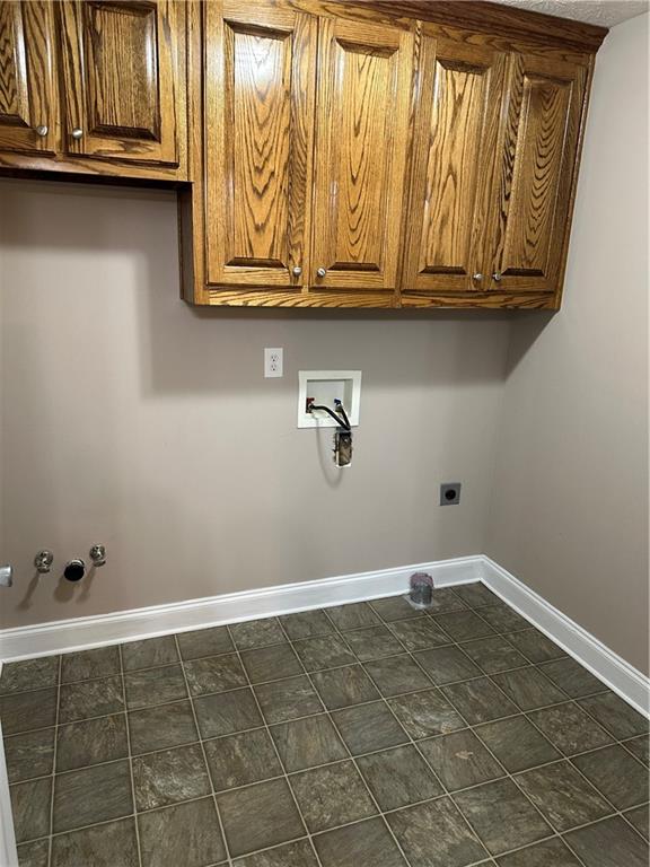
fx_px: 601
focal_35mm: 24
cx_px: 325
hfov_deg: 56.8
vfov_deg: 71.6
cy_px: 434
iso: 320
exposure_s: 1/60
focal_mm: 6.86
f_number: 1.78
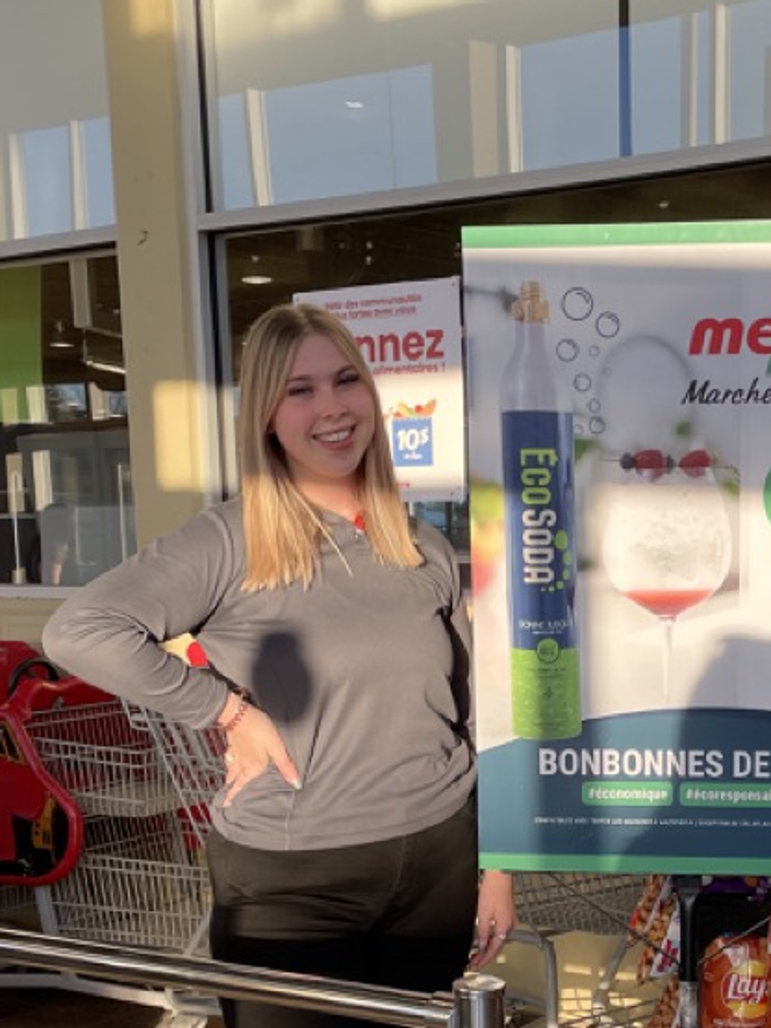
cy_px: 834
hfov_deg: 24.0
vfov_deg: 31.3
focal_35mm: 60
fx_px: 1783
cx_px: 626
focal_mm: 4.2
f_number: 1.6
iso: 32
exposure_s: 1/491
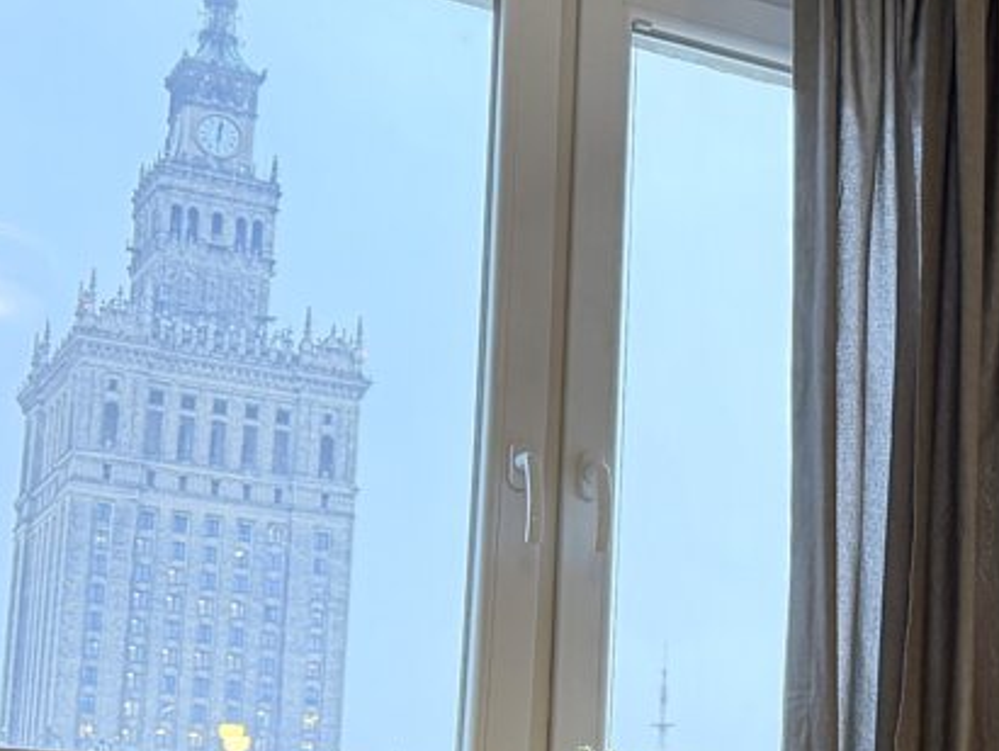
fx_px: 2426
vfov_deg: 17.4
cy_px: 649
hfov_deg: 21.3
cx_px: 1264
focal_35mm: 84
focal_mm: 6.76
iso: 200
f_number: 1.78
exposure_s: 1/100
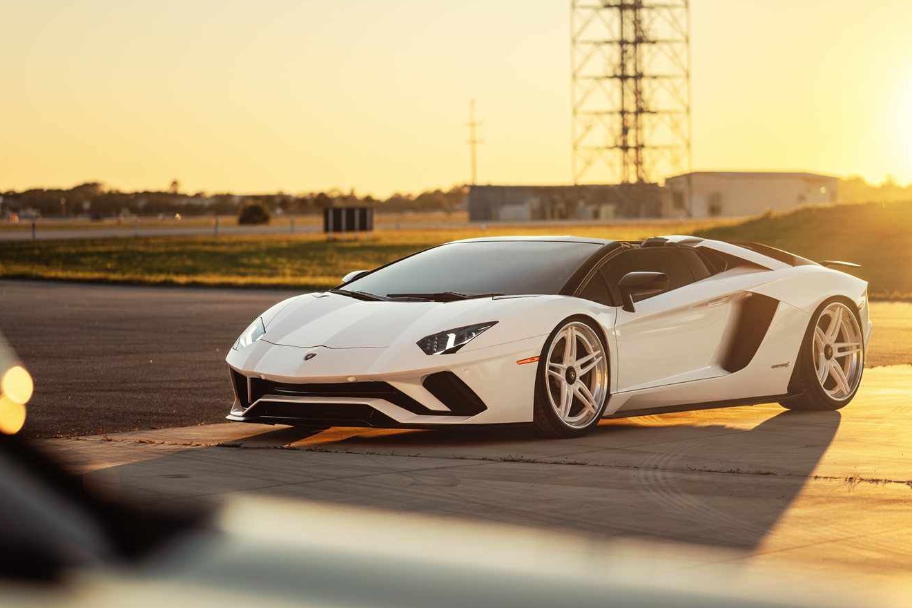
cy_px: 311
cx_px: 456
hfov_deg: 18.8
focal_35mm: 109
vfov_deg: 12.6
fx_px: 2760
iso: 100
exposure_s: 1/800
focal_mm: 75
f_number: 2
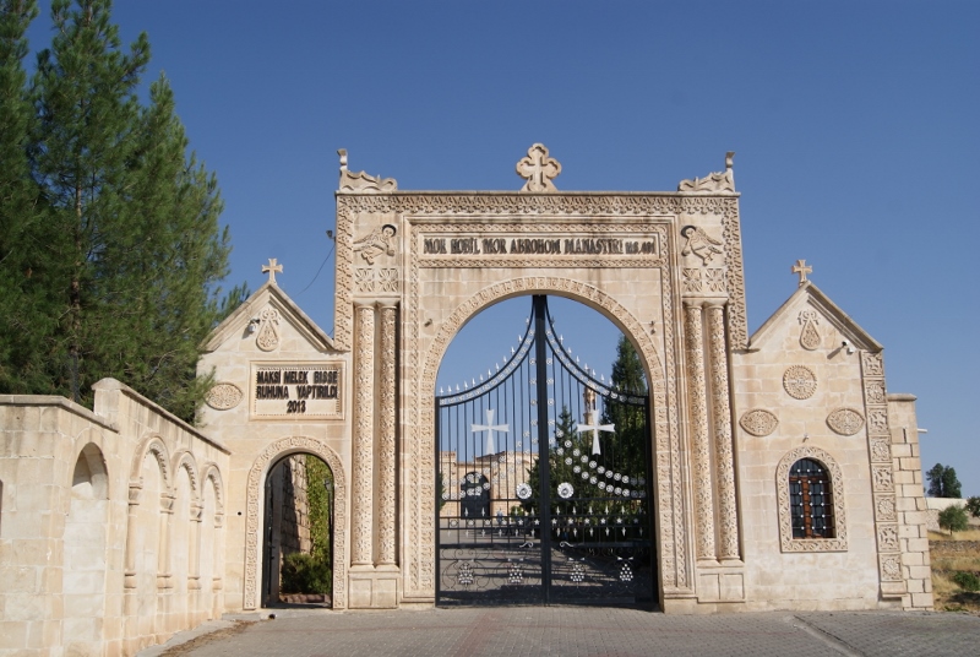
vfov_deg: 37.0
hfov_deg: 53.1
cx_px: 490
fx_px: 981
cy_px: 328
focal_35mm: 36
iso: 100
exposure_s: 1/320
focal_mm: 24
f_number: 9
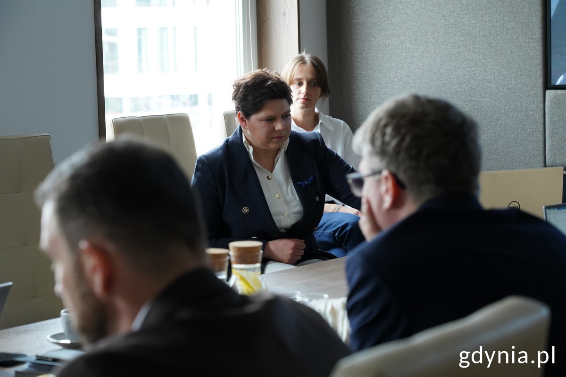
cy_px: 188
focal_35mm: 105
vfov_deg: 13.0
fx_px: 1651
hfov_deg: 19.5
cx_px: 283
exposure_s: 1/60
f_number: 6.3
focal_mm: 105
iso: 3200
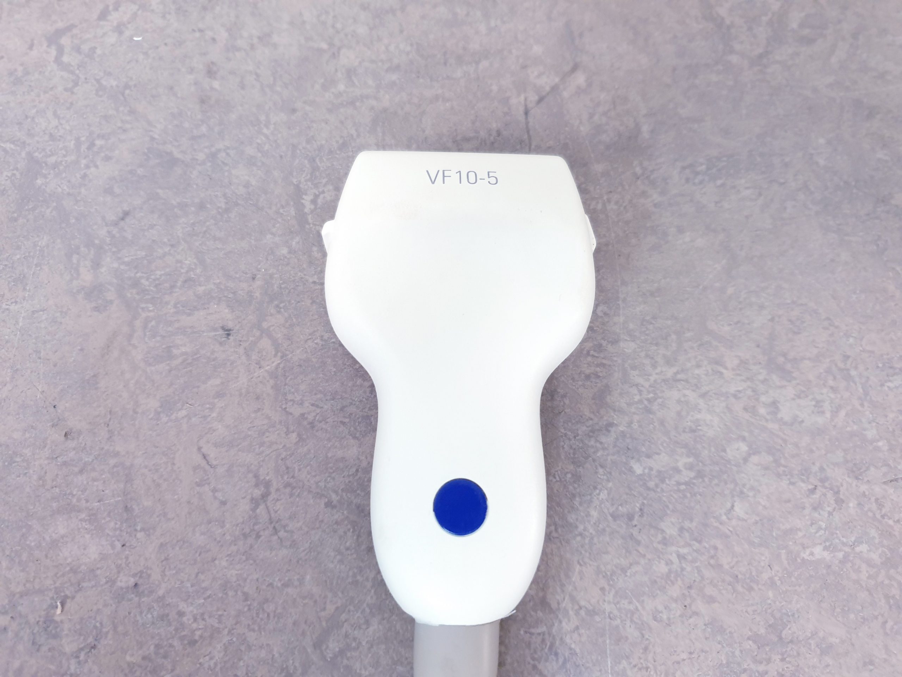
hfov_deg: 67.3
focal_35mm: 26
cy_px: 338
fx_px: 677
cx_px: 451
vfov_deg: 53.1
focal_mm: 4.3
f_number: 1.5
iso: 250
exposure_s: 1/50
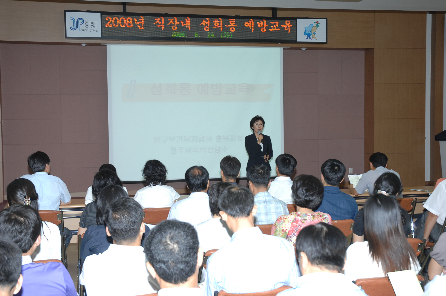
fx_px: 705
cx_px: 223
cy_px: 148
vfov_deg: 23.7
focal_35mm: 57
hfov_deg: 35.1
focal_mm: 38
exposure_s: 1/60
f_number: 5.6
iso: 400
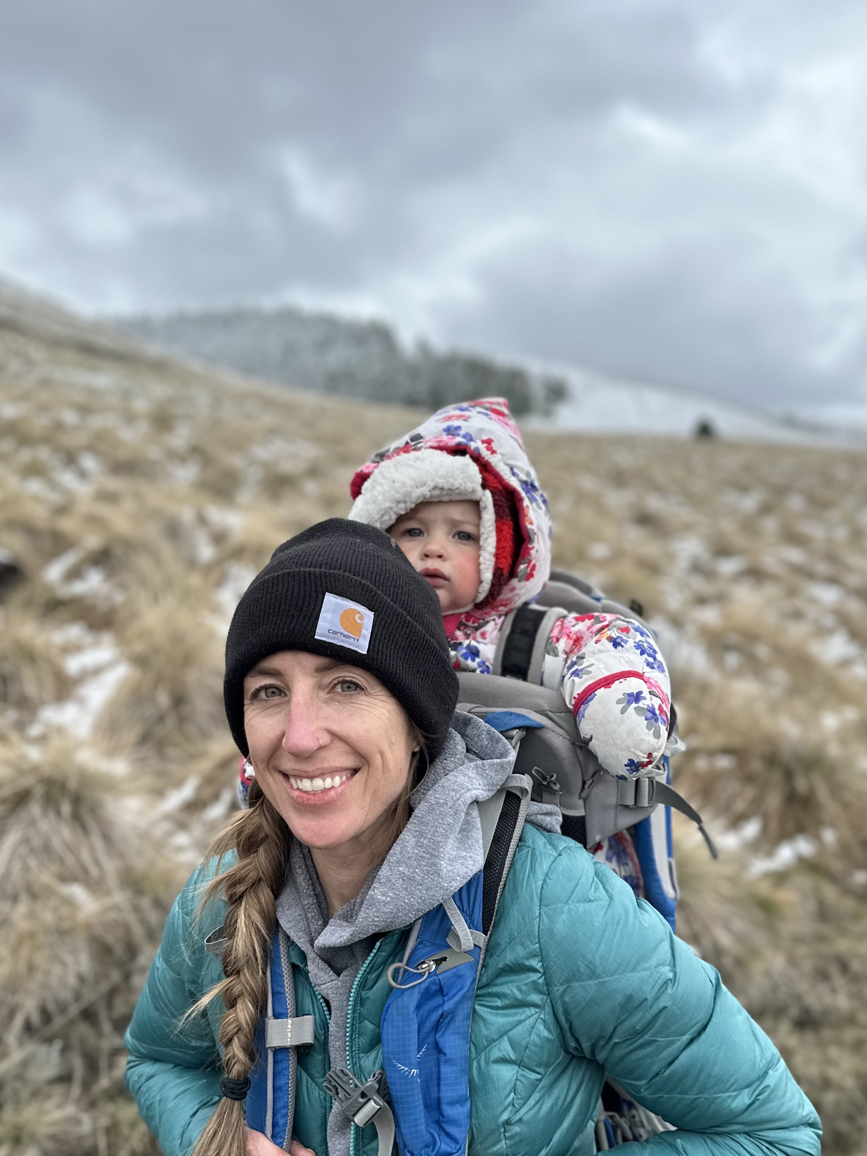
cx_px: 419
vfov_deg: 50.1
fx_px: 1235
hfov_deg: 38.7
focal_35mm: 37
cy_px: 636
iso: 80
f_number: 1.78
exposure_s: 1/1949
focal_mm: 6.86
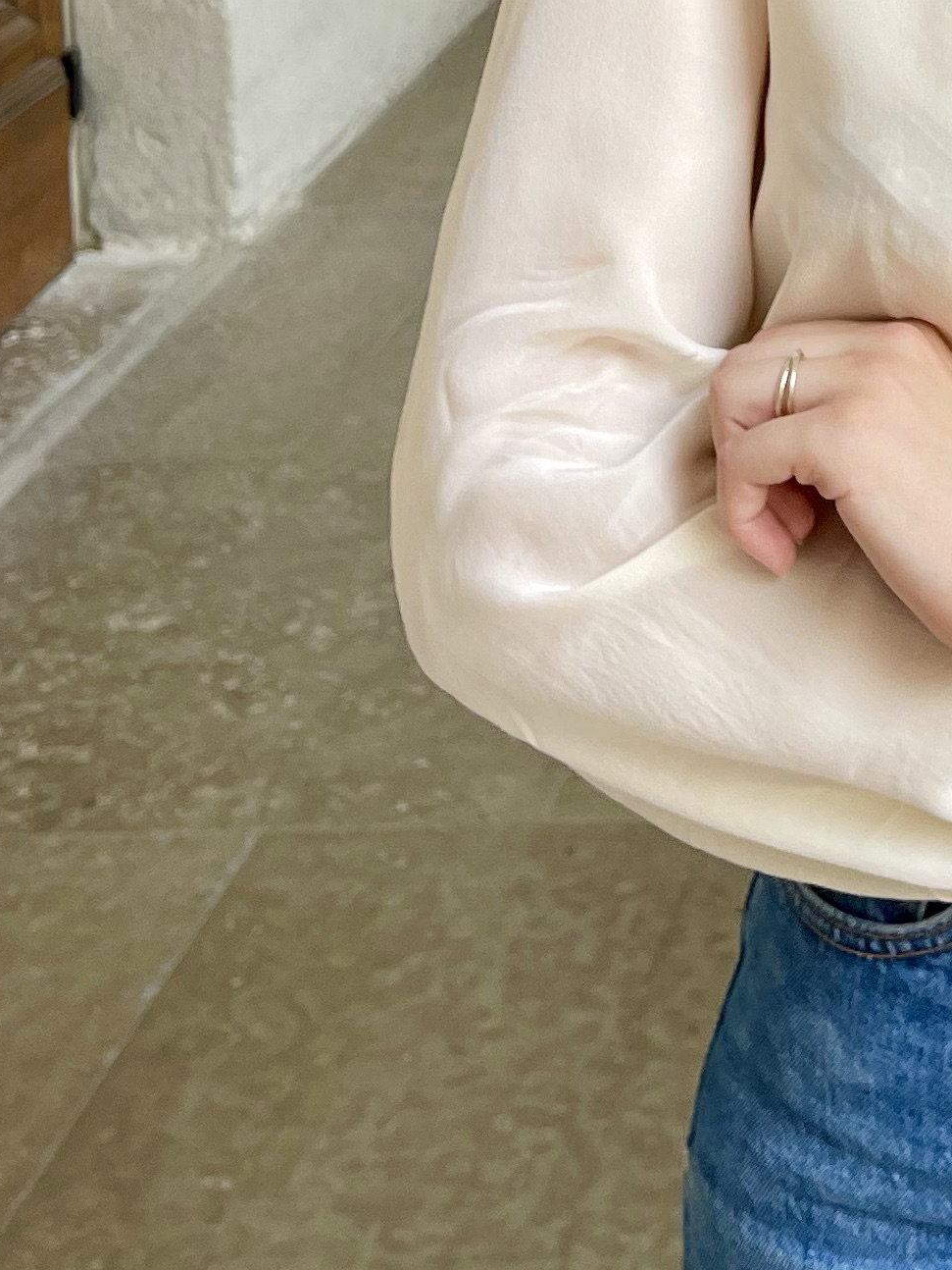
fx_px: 2969
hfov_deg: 16.8
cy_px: -661
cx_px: 1344
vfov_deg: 20.5
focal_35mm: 81
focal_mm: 4.2
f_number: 1.6
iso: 32
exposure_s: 1/267
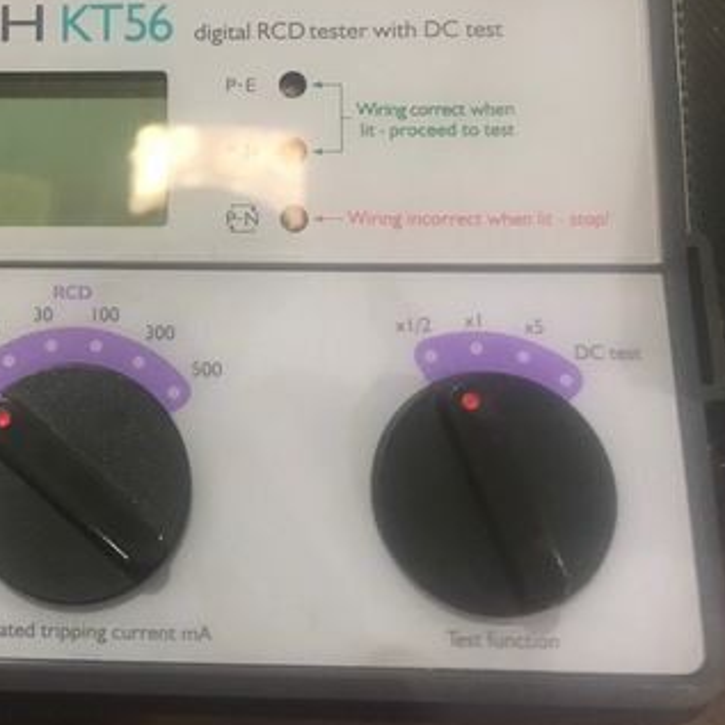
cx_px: 66
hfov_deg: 32.3
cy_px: 192
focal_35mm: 50
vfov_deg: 33.4
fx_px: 1185
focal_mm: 3.99
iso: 100
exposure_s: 1/17
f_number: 1.8
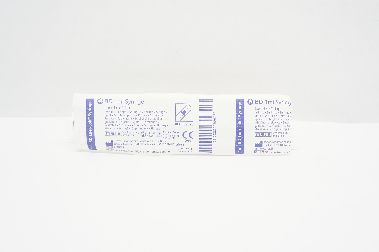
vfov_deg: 34.1
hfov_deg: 49.6
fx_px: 410
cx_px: 190
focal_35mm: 39
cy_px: 126
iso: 800
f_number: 6.3
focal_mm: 26
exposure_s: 1/60
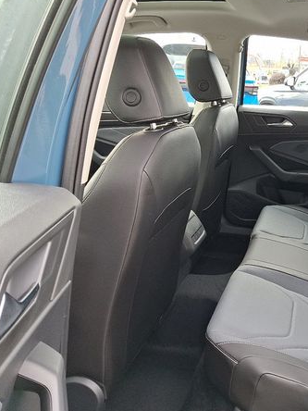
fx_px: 427
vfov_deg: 51.3
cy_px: 195
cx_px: 290
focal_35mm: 36
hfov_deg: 36.6
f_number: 1.8
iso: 38
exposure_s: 1/120
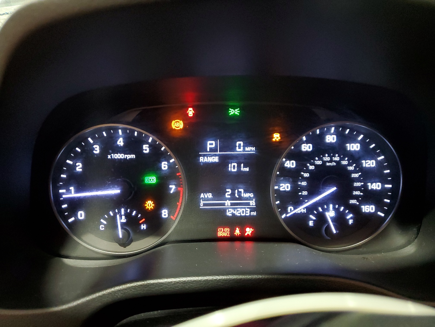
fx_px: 327
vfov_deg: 53.1
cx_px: 218
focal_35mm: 26
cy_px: 164
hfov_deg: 67.3
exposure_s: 1/17
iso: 307
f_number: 1.5
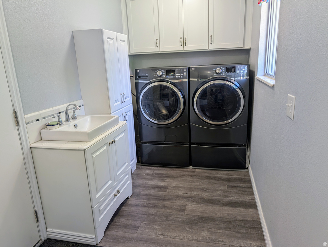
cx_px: 164
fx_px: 228
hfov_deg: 71.5
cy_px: 124
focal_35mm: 24
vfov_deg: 56.9
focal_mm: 6.9
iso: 22
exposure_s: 1/133
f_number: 1.68
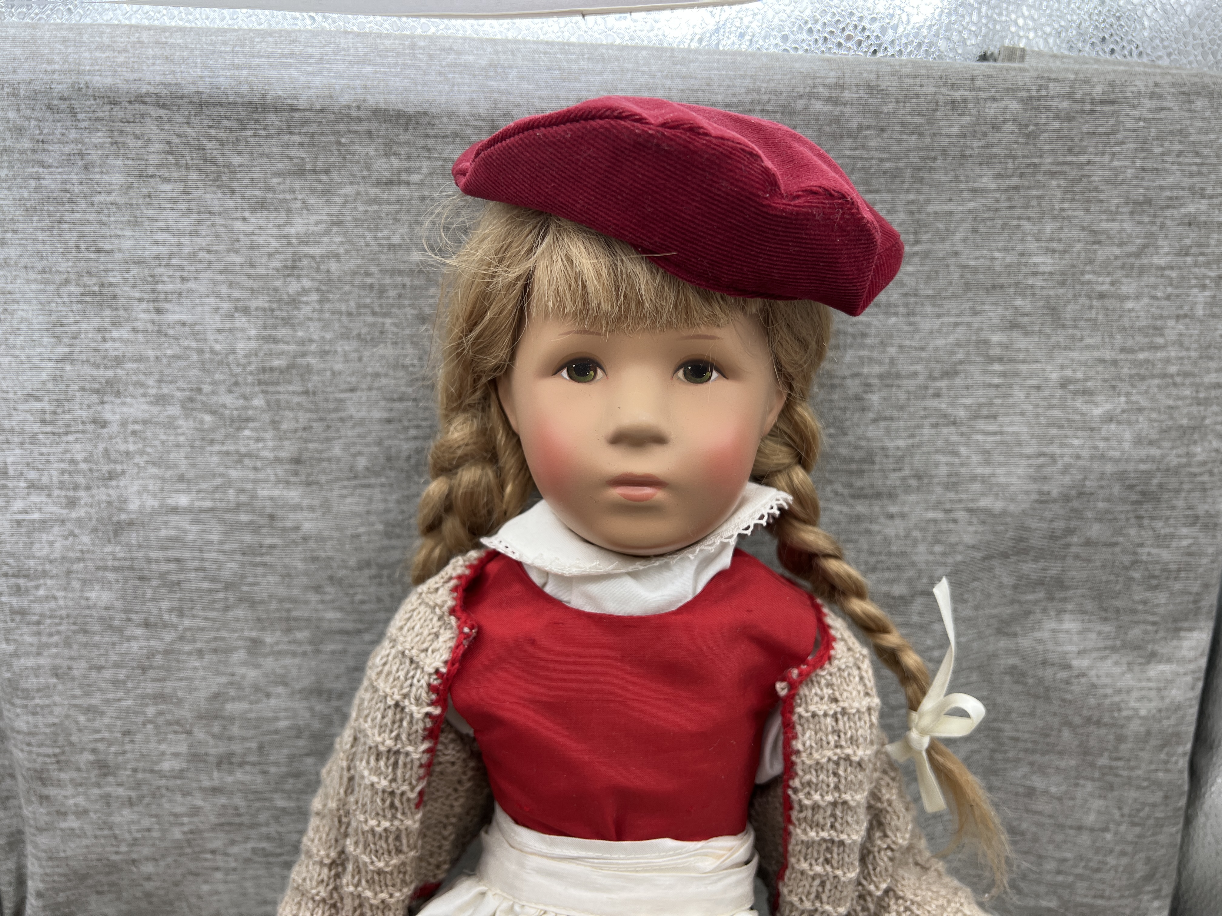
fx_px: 918
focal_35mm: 26
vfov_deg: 53.1
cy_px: 458
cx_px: 611
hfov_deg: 67.3
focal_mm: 5.7
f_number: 1.5
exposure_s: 1/169
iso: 50
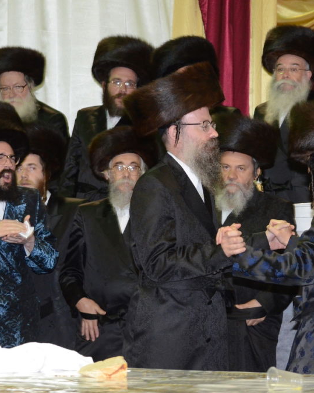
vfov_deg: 11.0
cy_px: 197
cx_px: 287
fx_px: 2033
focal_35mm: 175
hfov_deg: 8.8
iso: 2000
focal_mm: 82
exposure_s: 1/100
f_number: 5.6
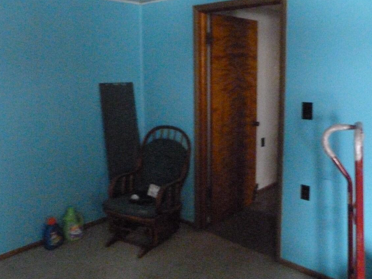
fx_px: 344
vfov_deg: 43.9
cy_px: 107
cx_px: 195
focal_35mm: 32
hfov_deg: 56.8
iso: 1600
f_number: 2.8
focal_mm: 4.5
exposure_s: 1/30
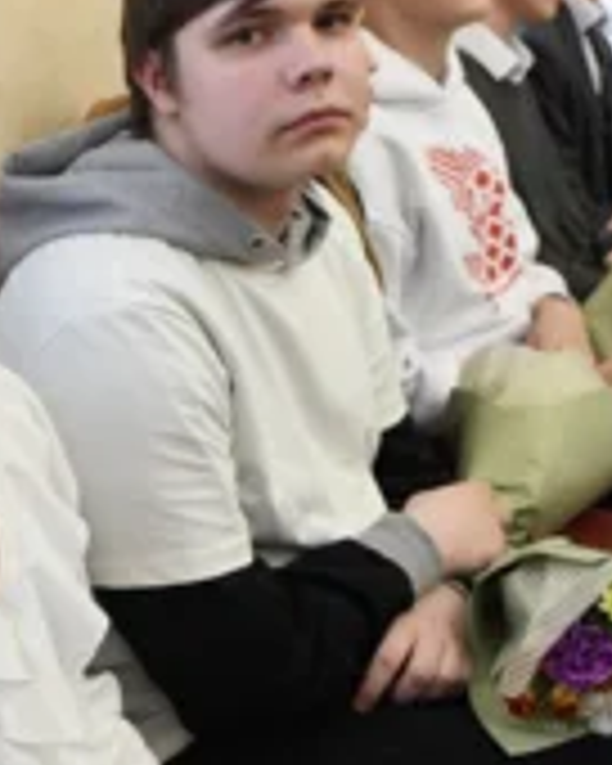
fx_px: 1947
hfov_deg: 17.8
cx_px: 155
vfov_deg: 22.0
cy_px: 585
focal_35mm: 86
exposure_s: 1/80
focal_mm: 26
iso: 1600
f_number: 6.3
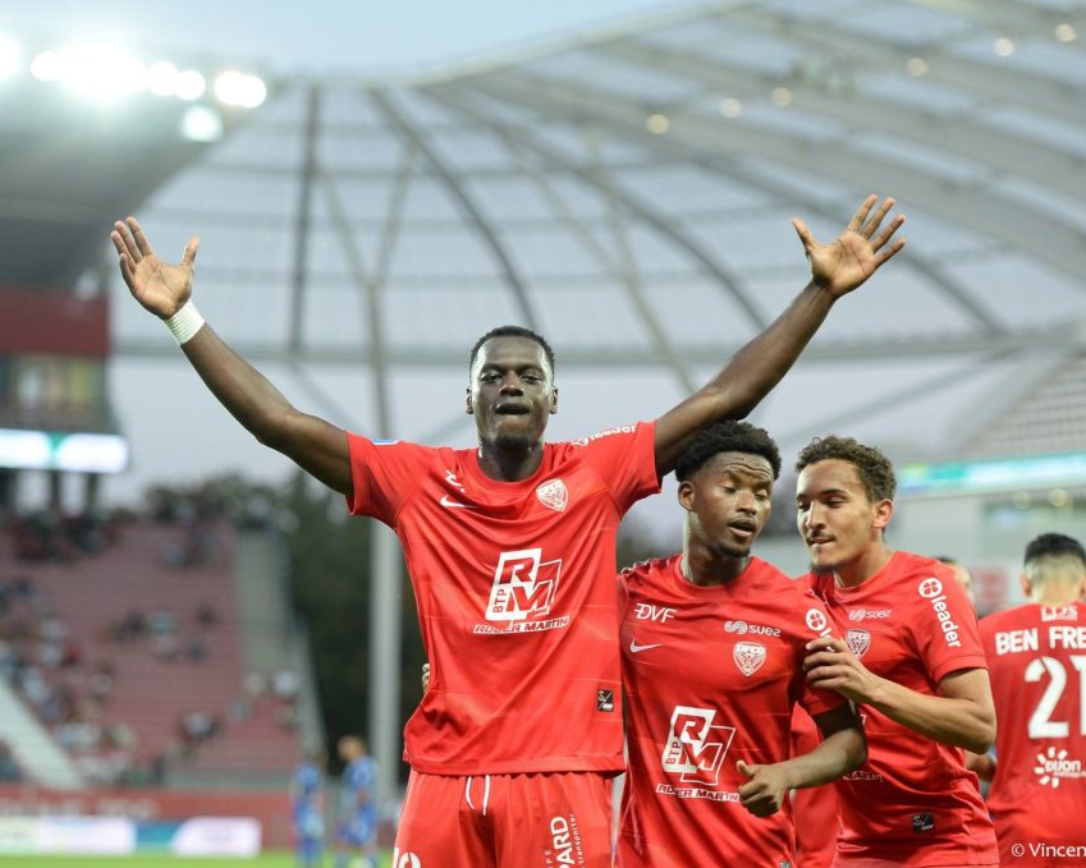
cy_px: 433
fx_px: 4435
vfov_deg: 11.2
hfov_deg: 14.0
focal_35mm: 138
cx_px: 568
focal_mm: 122
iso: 1600
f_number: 2.8
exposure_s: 1/640
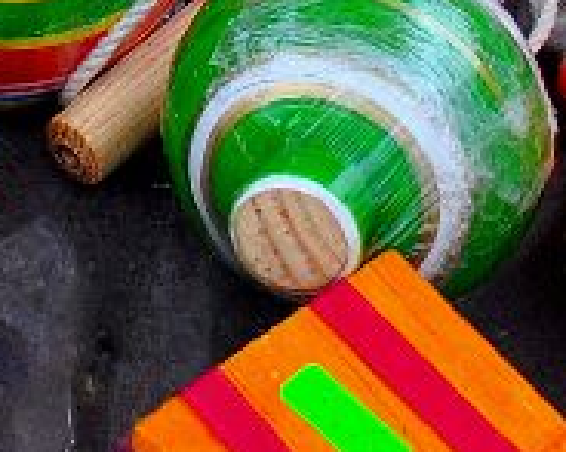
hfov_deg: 8.6
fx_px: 3700
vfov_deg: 6.7
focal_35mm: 221
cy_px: -521
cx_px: -194
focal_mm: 24
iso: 400
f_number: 7.1
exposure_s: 1/200
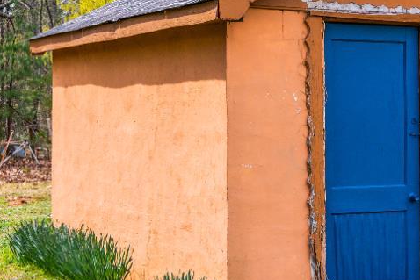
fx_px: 1097
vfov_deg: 14.6
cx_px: 326
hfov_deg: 21.4
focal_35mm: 94
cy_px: 111
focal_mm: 30
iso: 400
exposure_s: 1/2000
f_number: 4
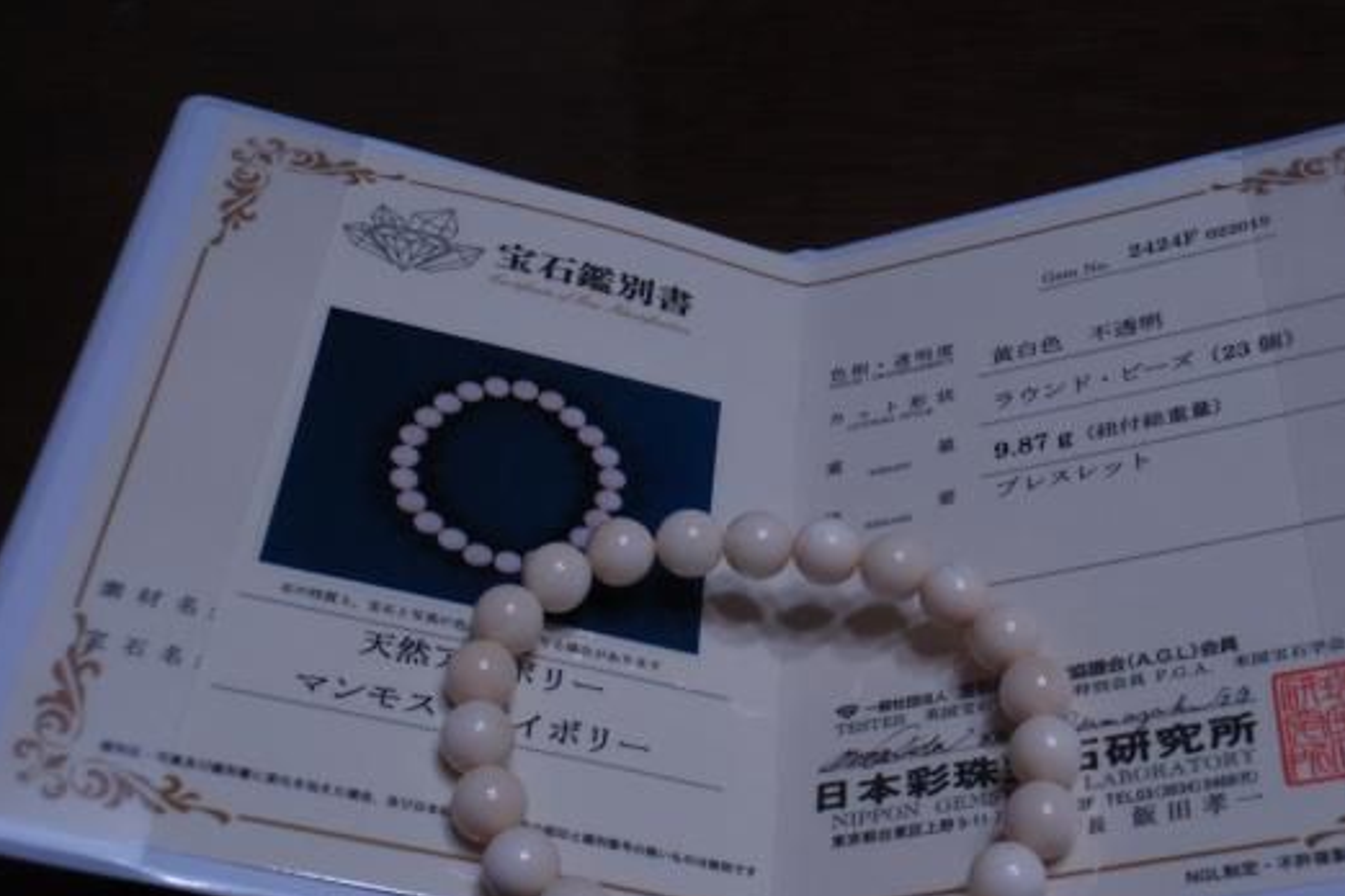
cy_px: 484
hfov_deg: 38.7
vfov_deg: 26.5
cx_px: 809
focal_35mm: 51
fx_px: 1905
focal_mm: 7.25
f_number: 3.9
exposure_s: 1/40
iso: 80
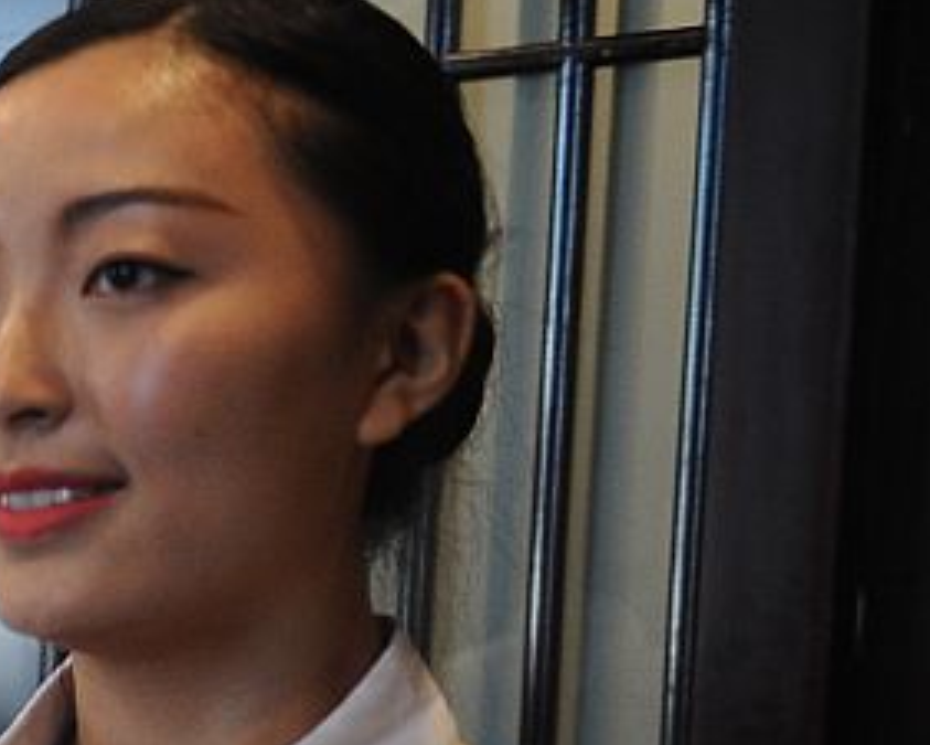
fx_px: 3084
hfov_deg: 14.0
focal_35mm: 112
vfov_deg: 13.4
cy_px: 882
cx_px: -1023
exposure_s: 1/125
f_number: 2.8
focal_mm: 28
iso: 1600
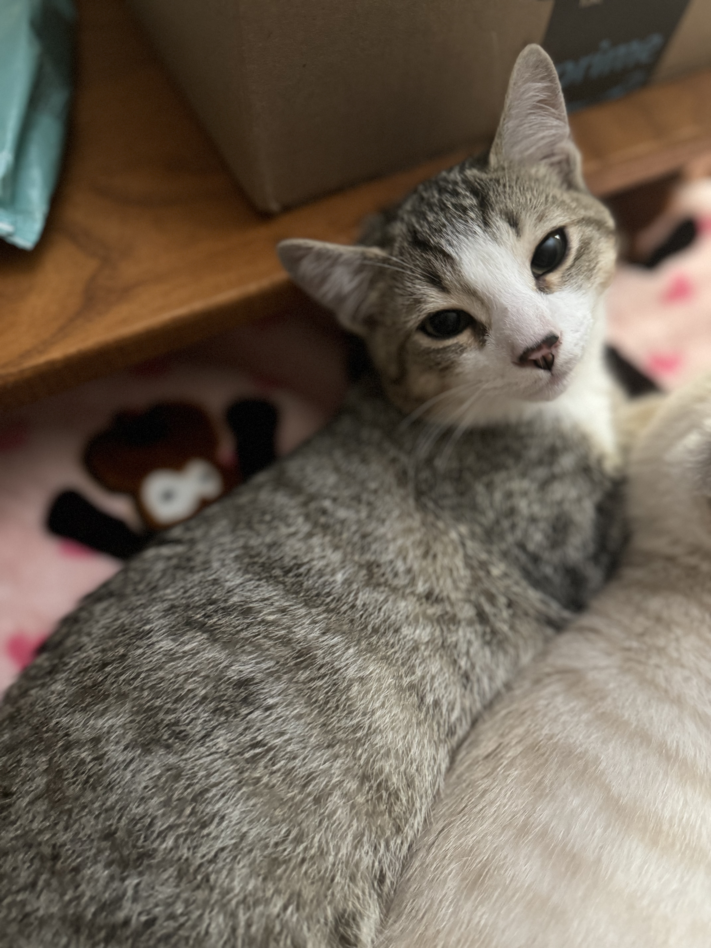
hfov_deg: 56.8
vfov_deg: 71.6
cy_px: 474
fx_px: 657
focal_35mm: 24
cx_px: 356
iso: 1000
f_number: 1.78
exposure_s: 1/30
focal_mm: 6.76
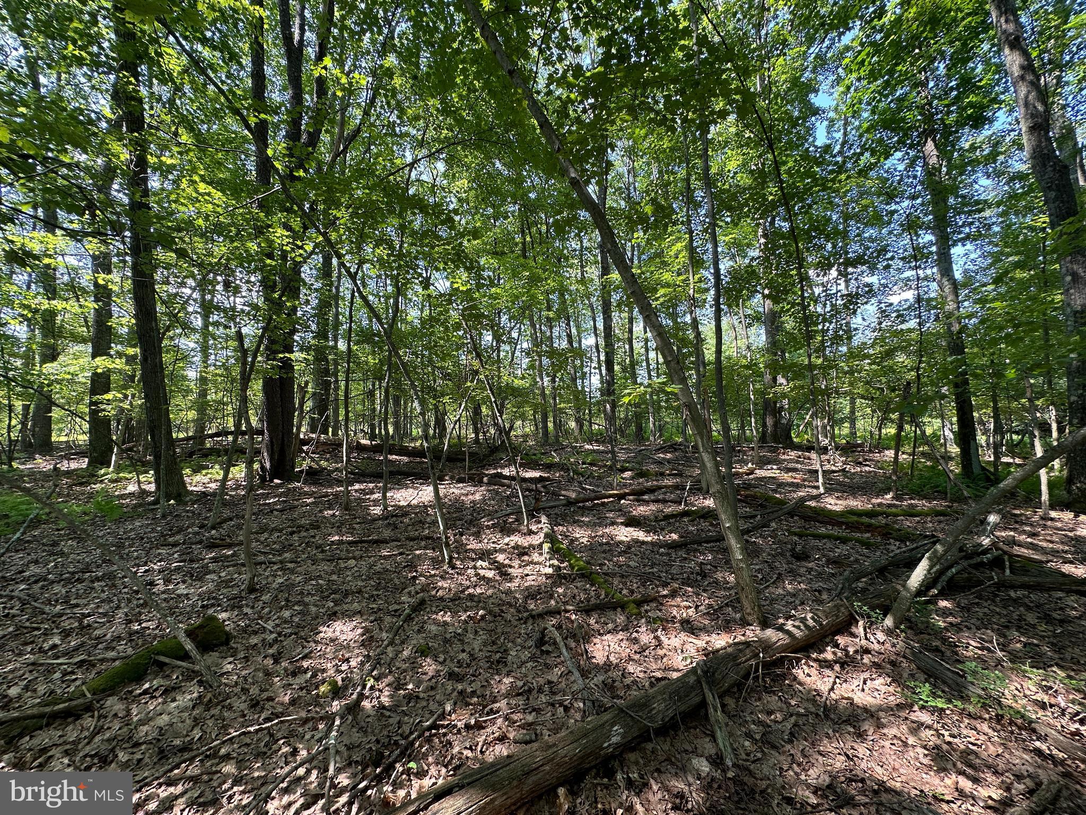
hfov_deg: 102.1
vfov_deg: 85.7
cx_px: 543
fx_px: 439
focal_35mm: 14
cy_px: 408
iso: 40
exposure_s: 1/123
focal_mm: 2.22
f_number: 2.2
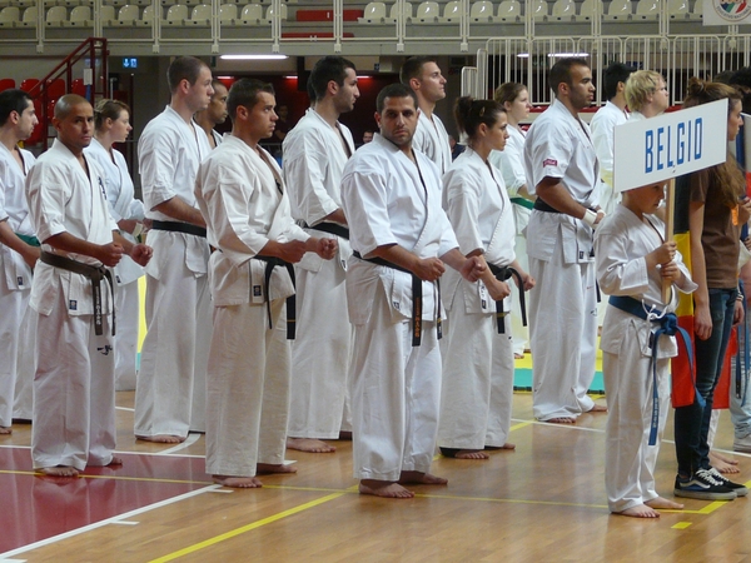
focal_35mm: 120
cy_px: 282
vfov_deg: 12.3
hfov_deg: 16.4
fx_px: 2603
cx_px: 376
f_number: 3.2
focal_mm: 12.3
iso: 160
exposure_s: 1/50
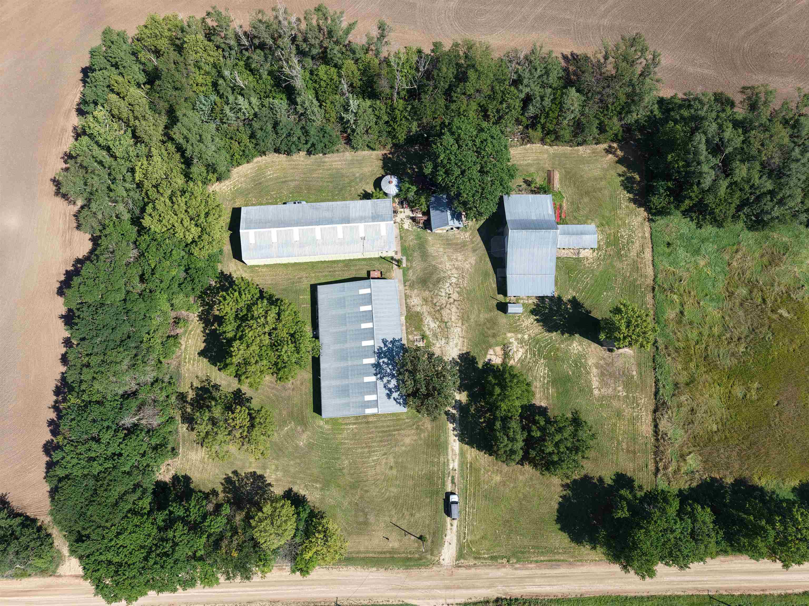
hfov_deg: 71.6
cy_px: 303
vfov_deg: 56.8
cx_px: 404
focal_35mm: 24
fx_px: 561
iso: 100
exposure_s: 1/2000
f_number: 1.8
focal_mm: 8.67
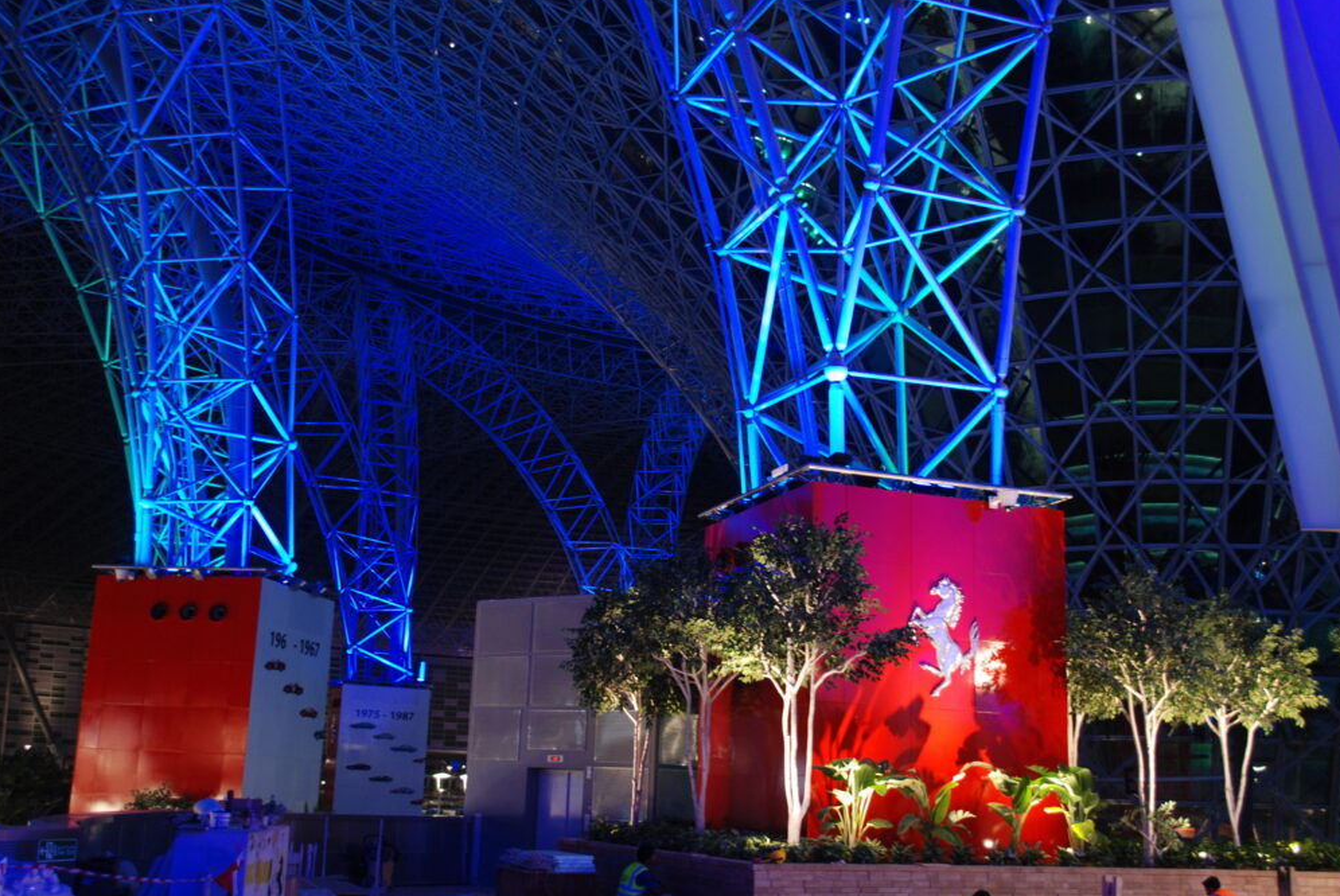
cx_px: 661
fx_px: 1378
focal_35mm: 37
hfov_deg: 51.8
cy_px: 442
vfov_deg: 36.0
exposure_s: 1/6
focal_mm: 24
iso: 400
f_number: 4.2
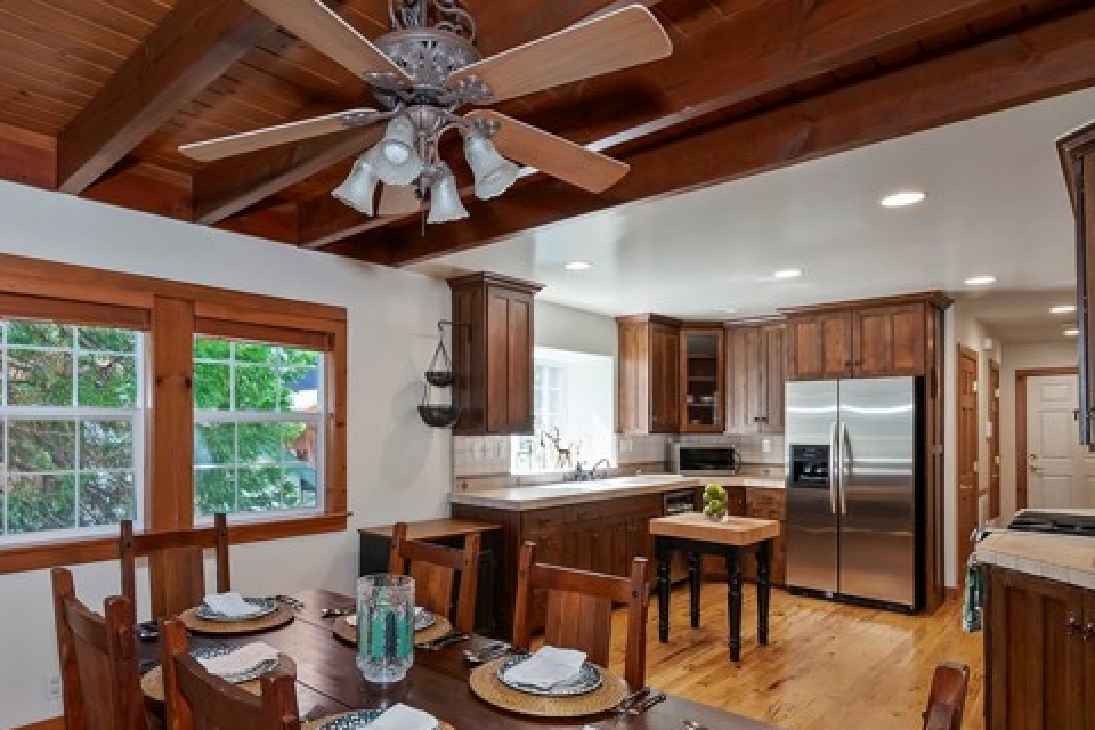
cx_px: 452
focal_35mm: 20
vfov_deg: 61.1
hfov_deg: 83.2
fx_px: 608
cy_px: 455
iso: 400
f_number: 8
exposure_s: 1/30
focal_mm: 10
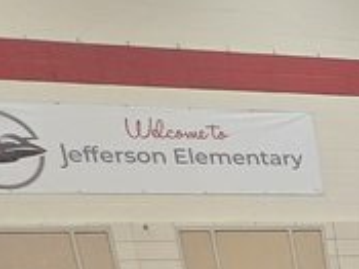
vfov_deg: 16.3
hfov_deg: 16.9
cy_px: 485
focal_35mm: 76
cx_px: 765
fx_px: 788
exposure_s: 1/60
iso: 400
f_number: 2.2
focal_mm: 1.7
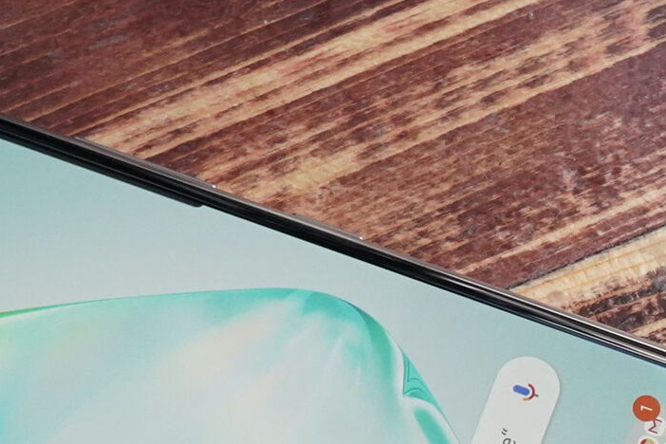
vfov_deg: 10.0
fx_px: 2479
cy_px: 565
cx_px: 327
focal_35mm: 134
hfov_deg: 15.3
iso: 4000
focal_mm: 49
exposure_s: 1/320
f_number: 9
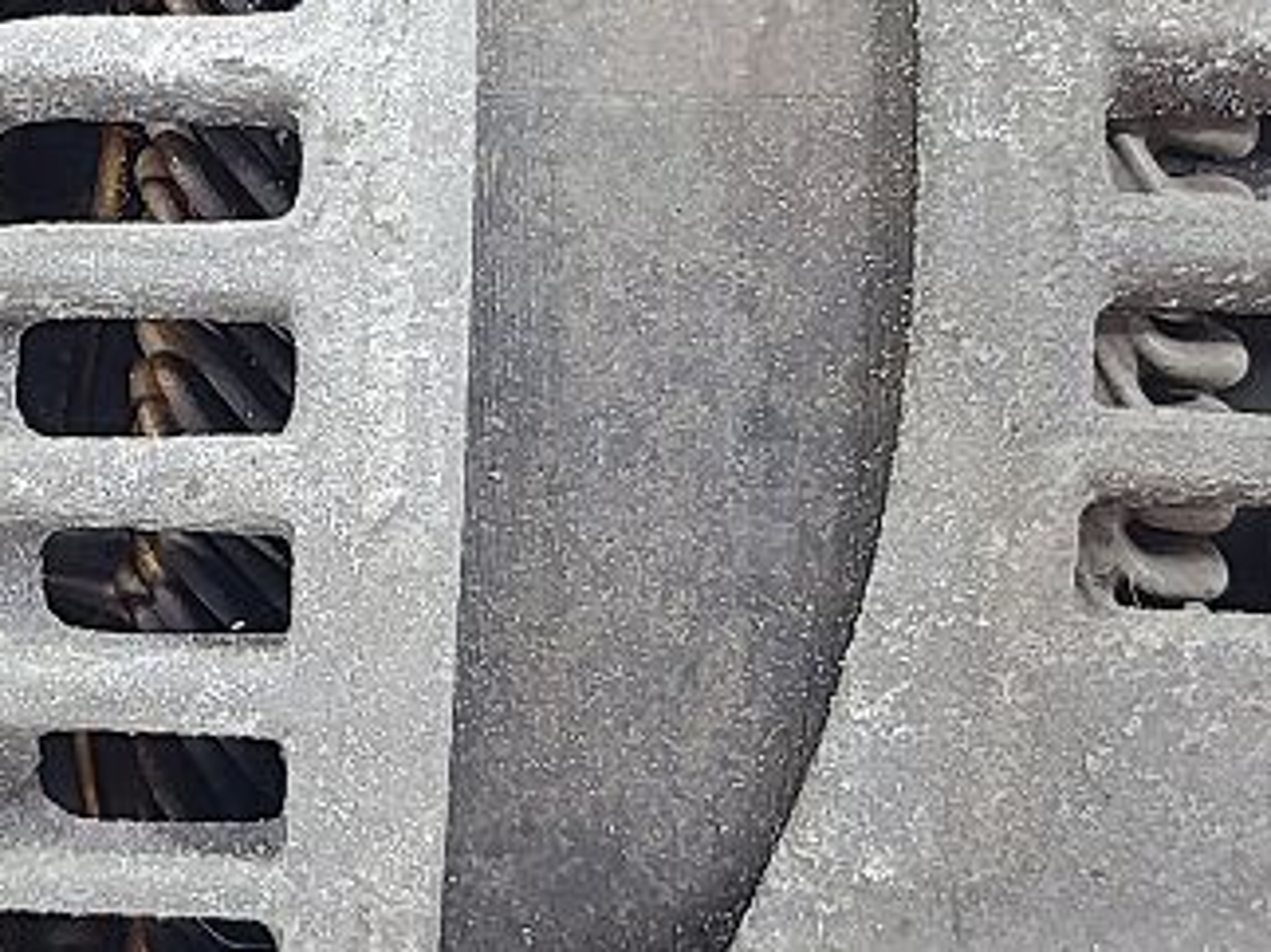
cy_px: 248
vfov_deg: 14.3
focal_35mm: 103
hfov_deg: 19.0
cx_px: 372
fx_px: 3780
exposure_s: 1/25
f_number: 1.8
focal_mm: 5.23
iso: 250
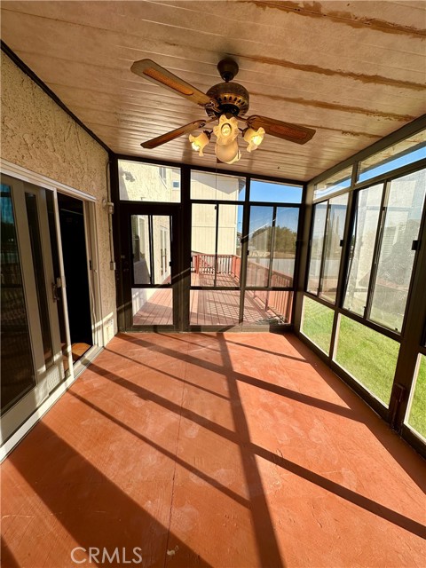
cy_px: 284
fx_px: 230
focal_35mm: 14
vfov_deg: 102.1
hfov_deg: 85.7
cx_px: 213
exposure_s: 1/256
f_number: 2.2
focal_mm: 2.22
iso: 40
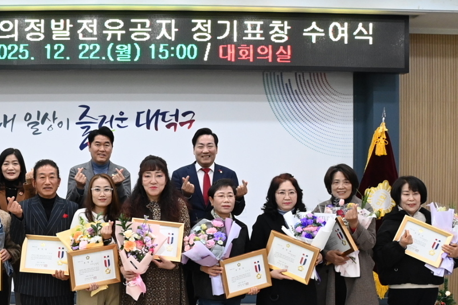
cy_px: 215
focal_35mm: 47
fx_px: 598
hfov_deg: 40.7
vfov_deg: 28.4
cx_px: 112
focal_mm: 18
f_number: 6.3
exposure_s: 1/160
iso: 3200
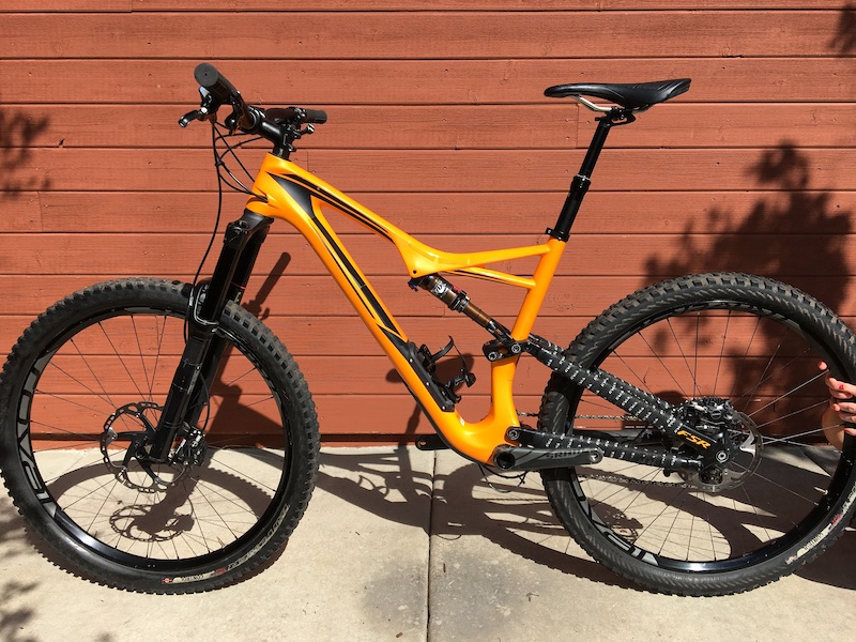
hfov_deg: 61.7
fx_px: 717
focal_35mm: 29
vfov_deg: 48.2
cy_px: 321
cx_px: 428
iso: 25
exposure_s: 1/1538
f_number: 2.2
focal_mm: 4.15
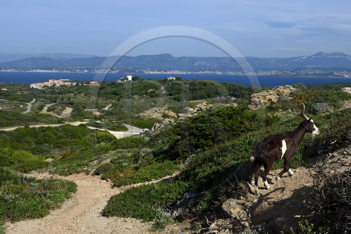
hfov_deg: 53.1
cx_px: 176
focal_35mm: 36
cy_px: 117
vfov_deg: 36.9
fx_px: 351
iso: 320
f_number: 16
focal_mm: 36
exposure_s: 1/250
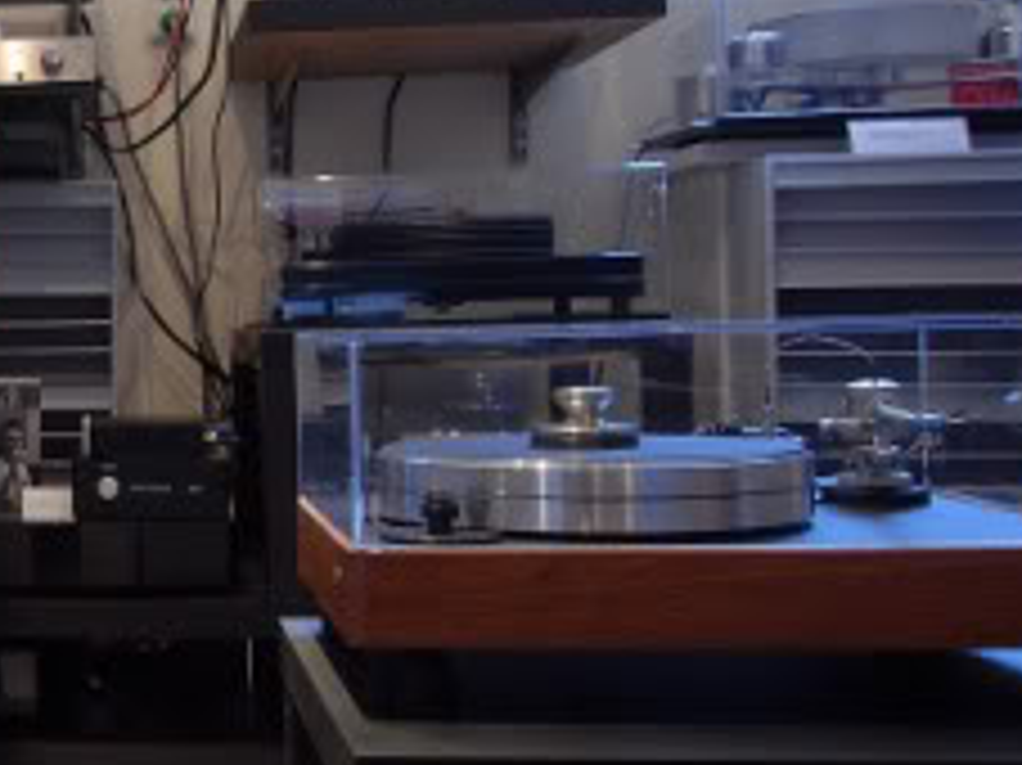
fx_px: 1800
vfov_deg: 24.0
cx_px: -135
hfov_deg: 28.4
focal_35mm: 61
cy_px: 385
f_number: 8
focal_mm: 12
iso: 200
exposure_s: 2.2
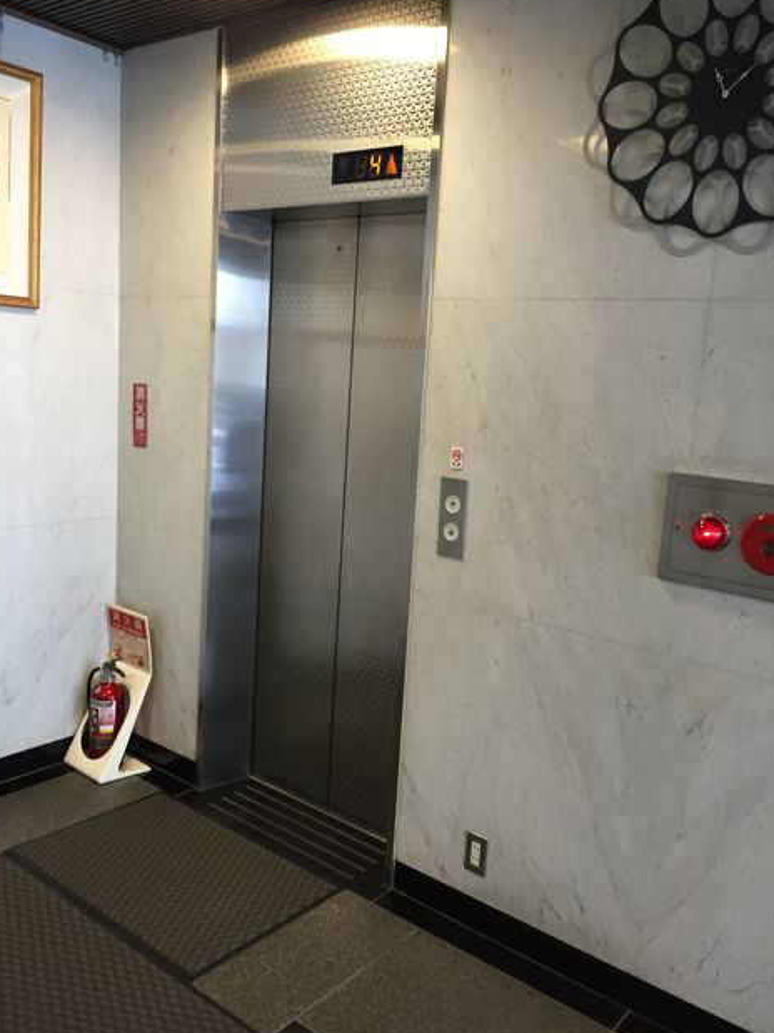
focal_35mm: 30
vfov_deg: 60.0
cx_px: 380
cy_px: 509
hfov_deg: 46.8
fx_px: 895
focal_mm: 4.15
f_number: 2.2
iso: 50
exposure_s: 1/30
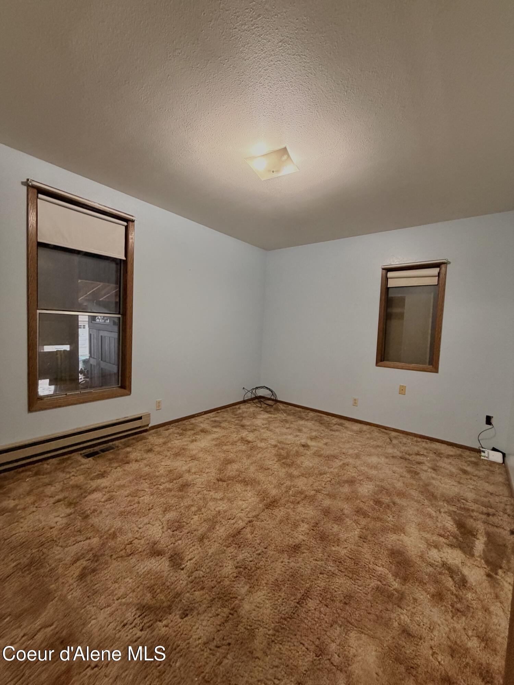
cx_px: 257
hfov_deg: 85.7
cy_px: 342
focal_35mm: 14
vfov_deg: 102.1
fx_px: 277
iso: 320
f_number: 2.2
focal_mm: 2.22
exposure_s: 1/60
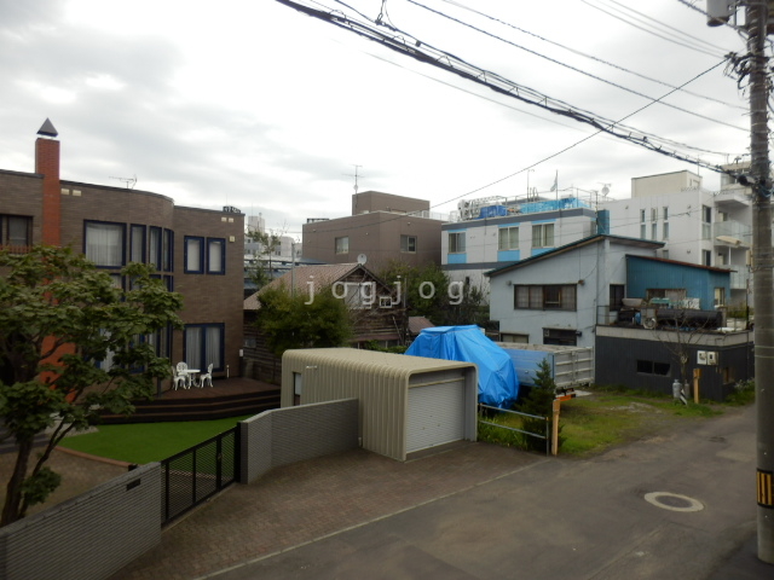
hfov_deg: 71.6
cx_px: 387
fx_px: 537
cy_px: 290
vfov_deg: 56.8
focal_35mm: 24
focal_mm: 4.2
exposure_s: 1/125
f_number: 3
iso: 80
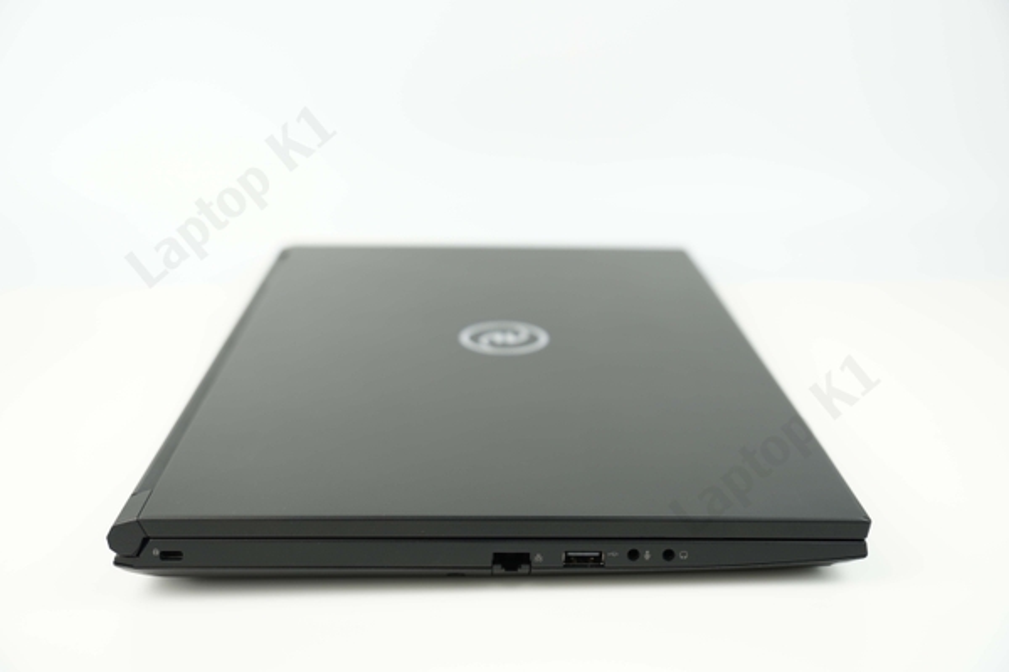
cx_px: 504
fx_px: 1177
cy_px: 336
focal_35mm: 42
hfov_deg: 46.4
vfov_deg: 31.9
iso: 100
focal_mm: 28
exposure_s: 1/60
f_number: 2.8
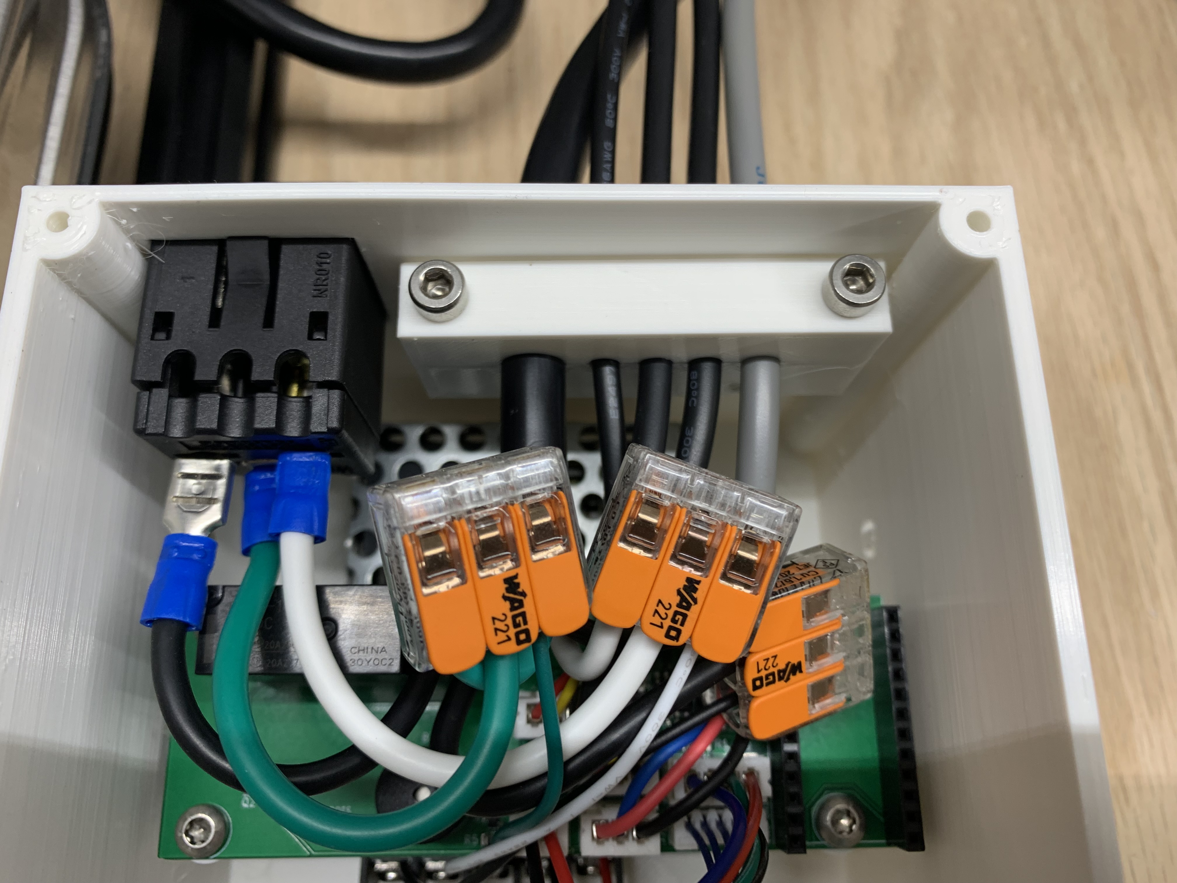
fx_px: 884
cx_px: 588
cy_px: 442
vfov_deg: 53.1
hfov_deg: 67.3
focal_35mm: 26
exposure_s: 1/60
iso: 50
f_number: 1.8
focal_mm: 4.25
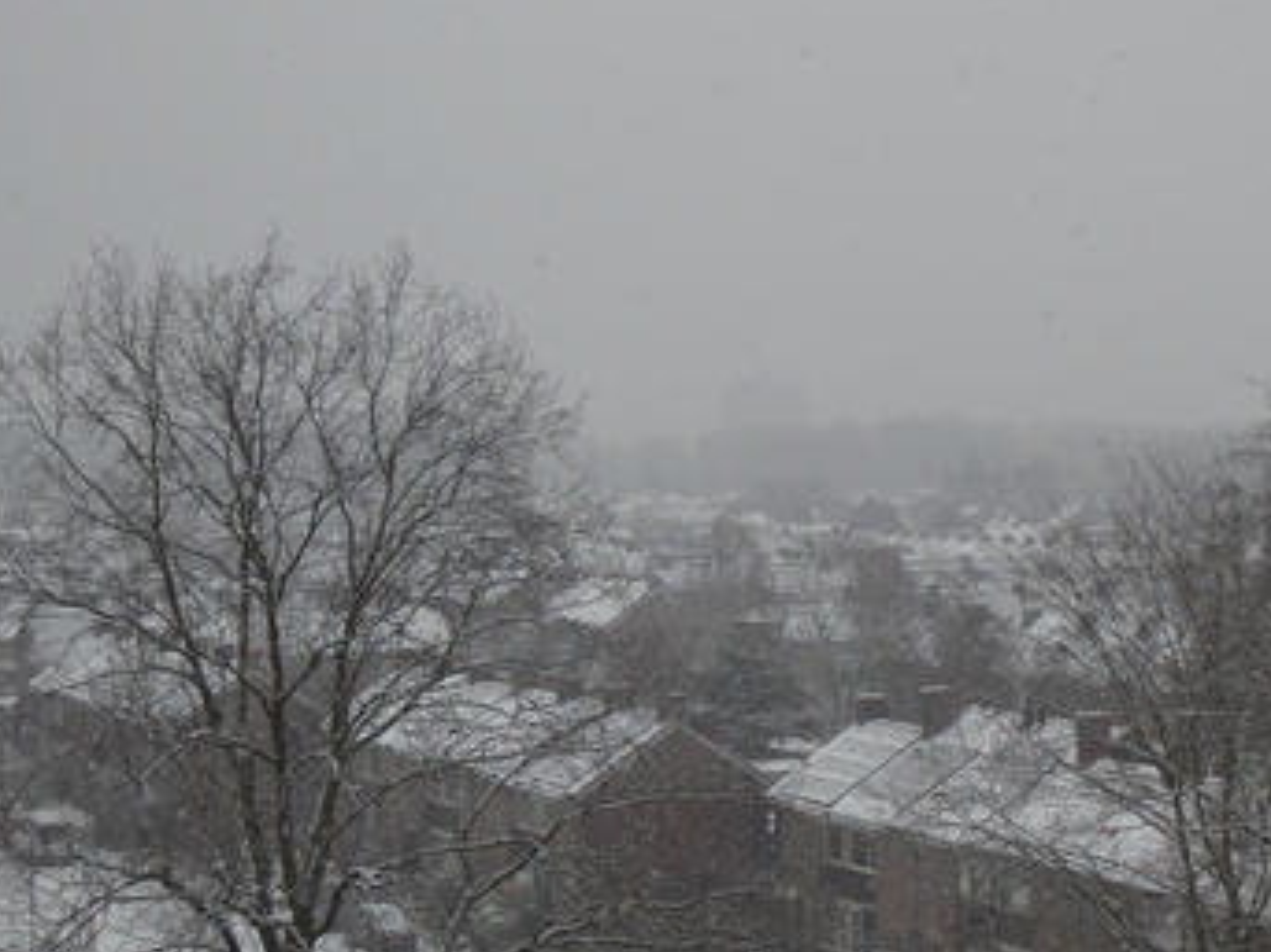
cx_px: 763
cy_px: 446
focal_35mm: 106
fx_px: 3891
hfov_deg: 18.5
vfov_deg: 14.0
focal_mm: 13.2
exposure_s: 1/250
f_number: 4.6
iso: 160
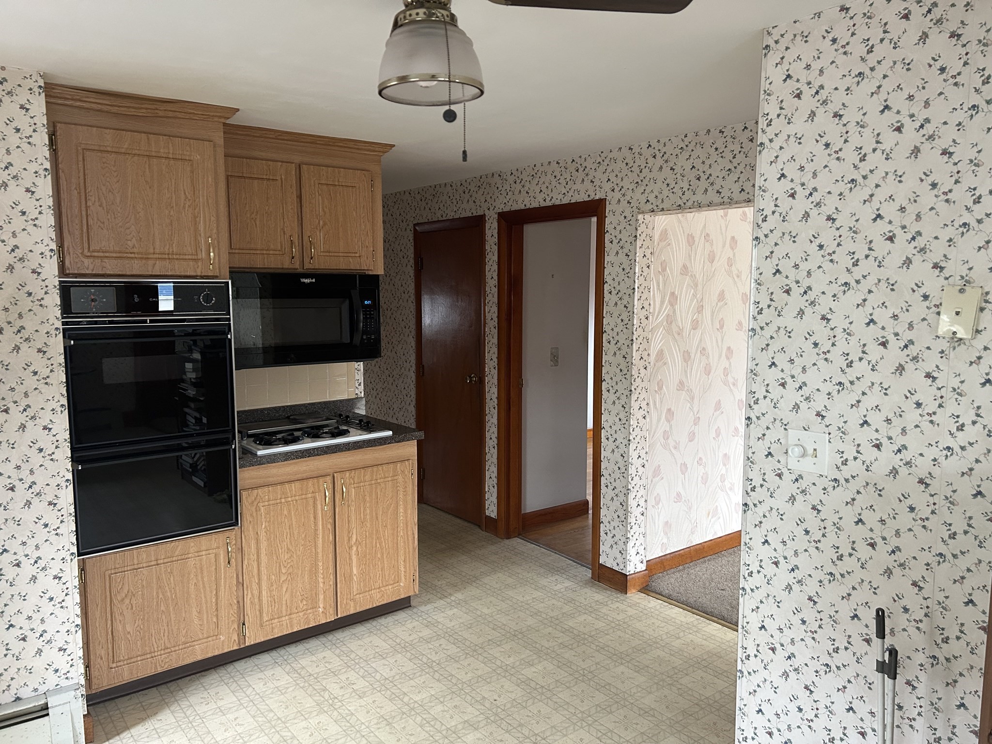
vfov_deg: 53.1
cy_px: 372
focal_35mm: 26
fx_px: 745
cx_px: 496
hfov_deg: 67.3
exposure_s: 1/60
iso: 200
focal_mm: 5.7
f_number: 1.5
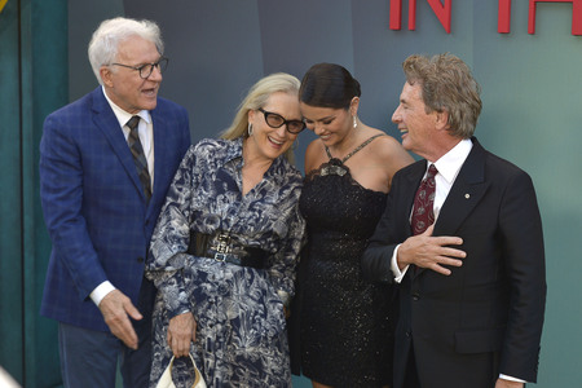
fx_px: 1390
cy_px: 194
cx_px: 291
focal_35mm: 86
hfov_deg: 23.6
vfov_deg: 15.9
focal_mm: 86
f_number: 6.3
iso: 320
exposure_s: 1/250
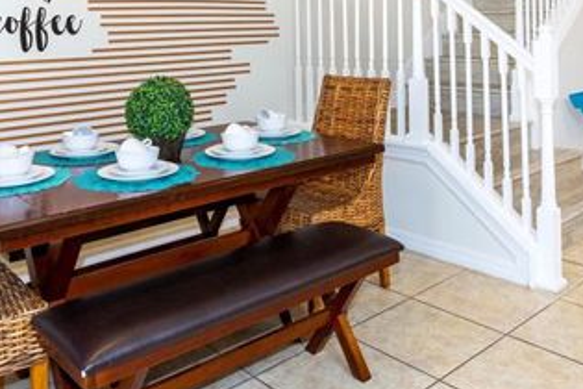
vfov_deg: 33.0
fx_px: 615
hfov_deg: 50.6
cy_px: 31
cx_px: 266
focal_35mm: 38
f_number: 11
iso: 1250
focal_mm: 17
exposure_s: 1/25
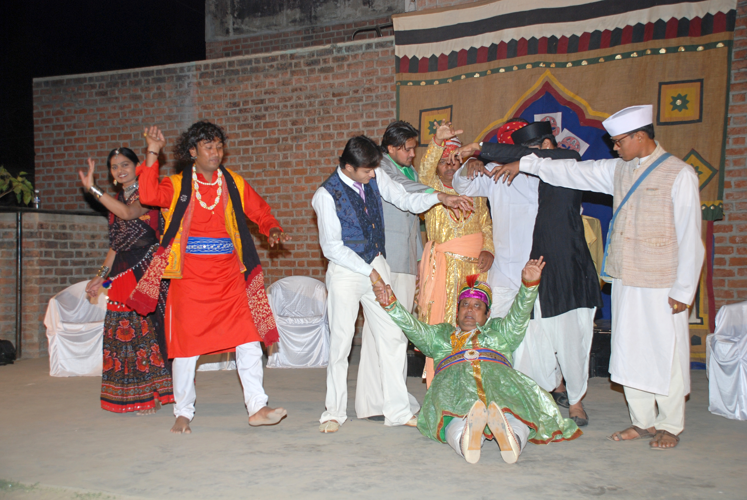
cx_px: 374
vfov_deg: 28.2
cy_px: 250
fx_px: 997
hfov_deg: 41.1
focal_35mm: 48
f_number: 4.2
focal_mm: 32
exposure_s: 1/80
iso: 250
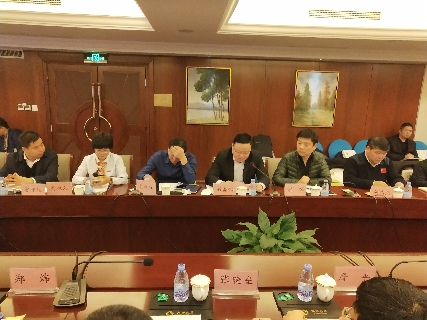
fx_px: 370
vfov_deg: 46.8
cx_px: 214
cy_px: 160
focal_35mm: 30
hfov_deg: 60.0
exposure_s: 1/33.3
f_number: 1.8
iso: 357
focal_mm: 3.95
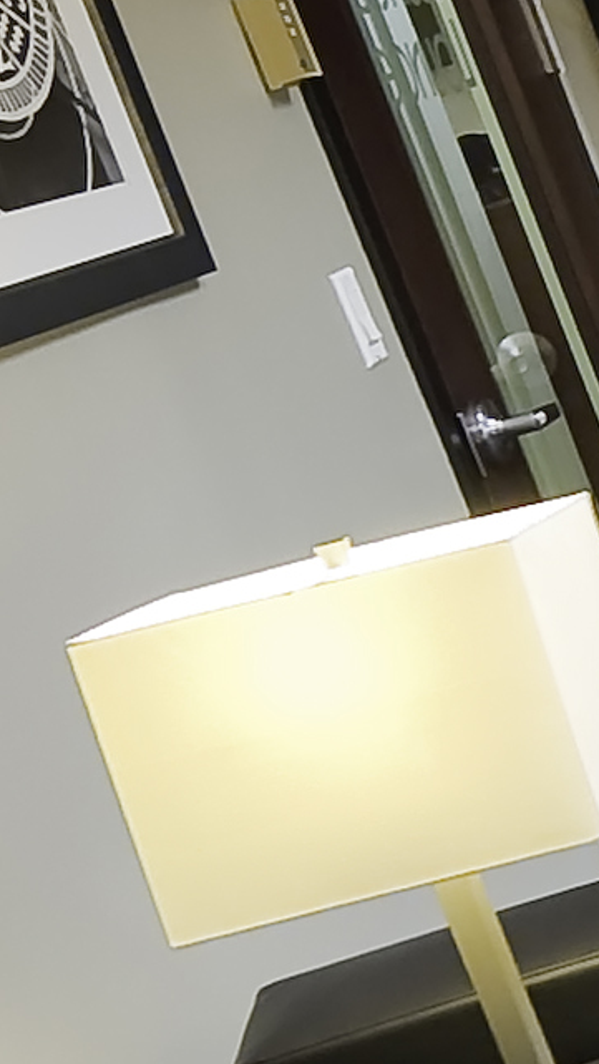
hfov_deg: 7.9
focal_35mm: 117
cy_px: 497
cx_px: 2135
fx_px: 3301
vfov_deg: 18.3
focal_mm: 14
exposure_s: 1/30
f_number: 3.5
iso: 400
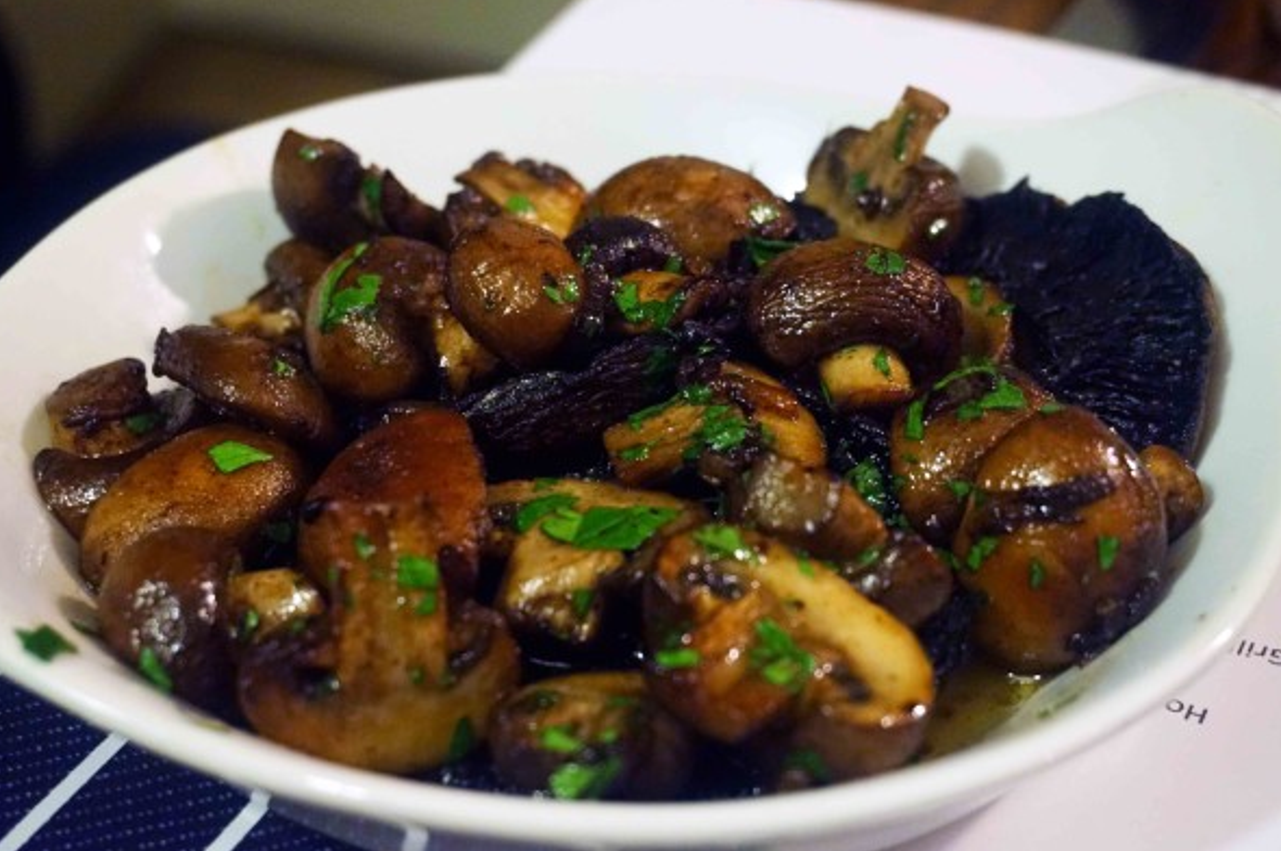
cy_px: 422
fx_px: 2115
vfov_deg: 22.8
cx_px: 632
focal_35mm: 60
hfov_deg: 33.7
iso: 3200
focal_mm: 39
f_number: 5.6
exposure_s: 1/4
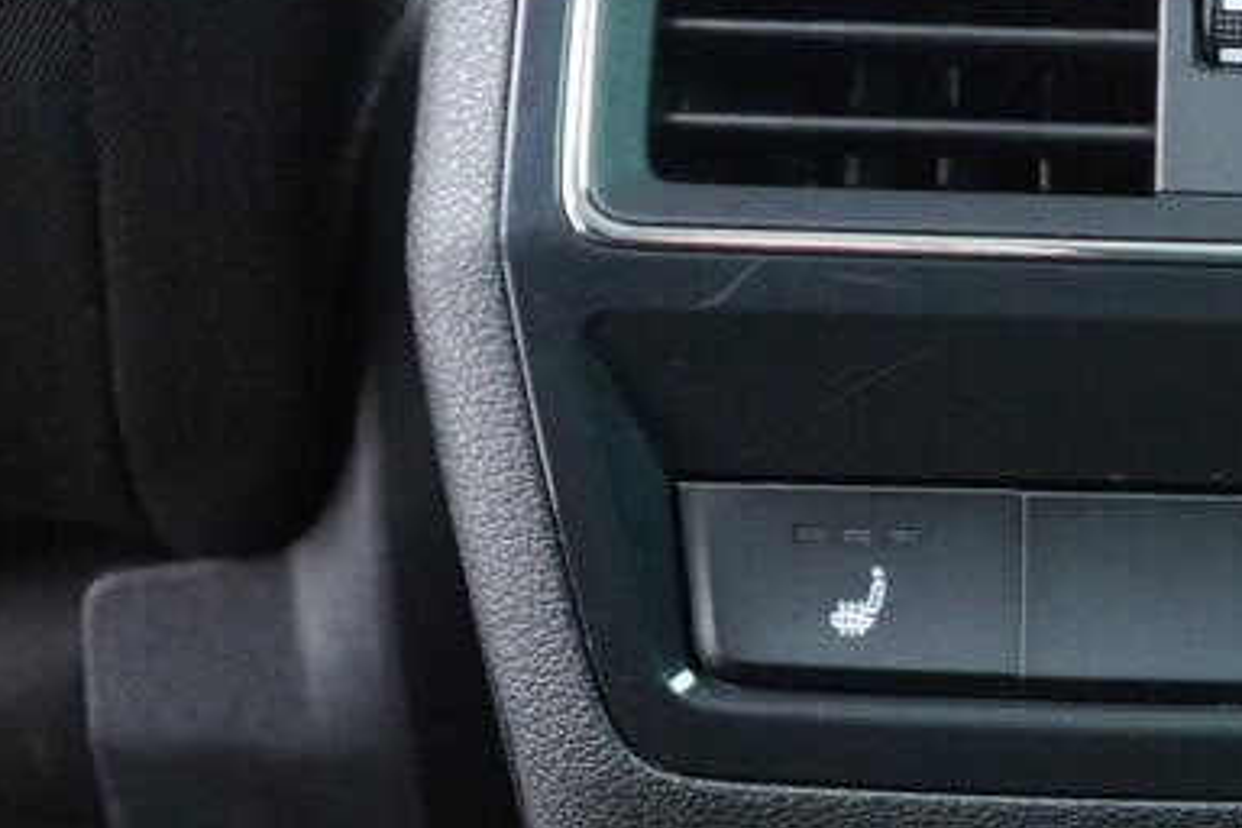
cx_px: 1362
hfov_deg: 20.3
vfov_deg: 14.2
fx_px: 3312
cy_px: 590
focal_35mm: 96
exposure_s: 1/40
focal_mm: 24
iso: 2500
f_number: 2.8
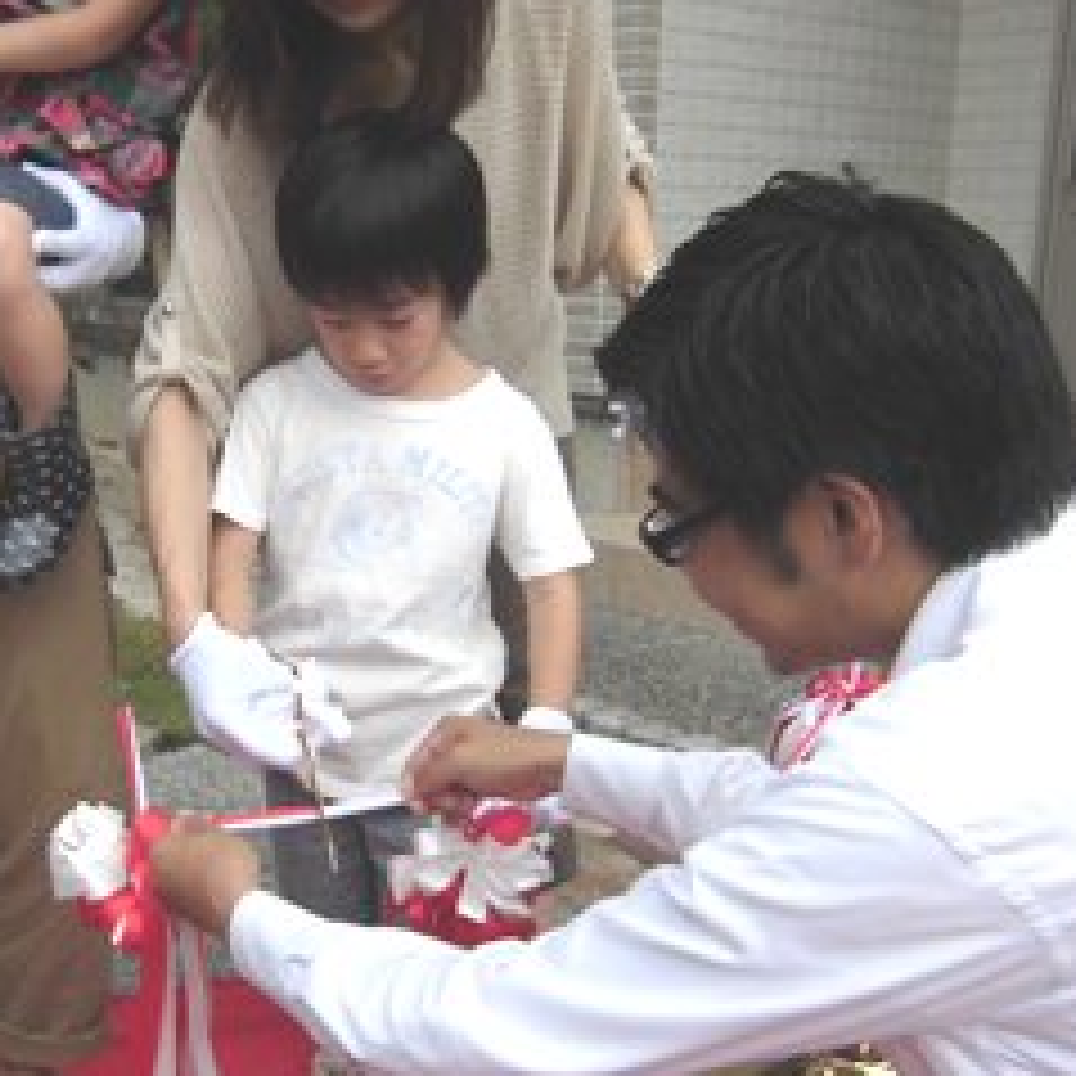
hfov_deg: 38.7
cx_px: 351
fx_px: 1512
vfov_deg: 38.9
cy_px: 680
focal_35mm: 43
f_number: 7.9
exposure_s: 1/160
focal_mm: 4.7
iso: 100
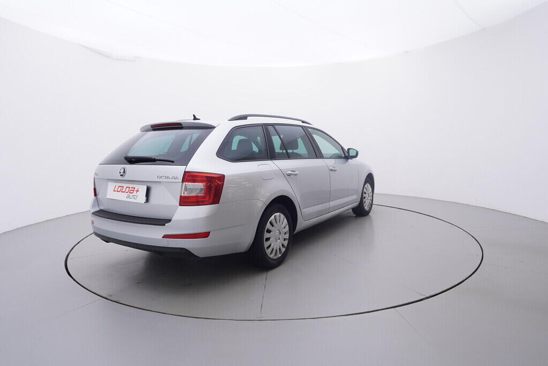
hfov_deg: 77.3
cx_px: 274
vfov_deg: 56.2
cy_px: 183
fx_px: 343
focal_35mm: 22
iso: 200
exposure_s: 1/80
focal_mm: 15
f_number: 5
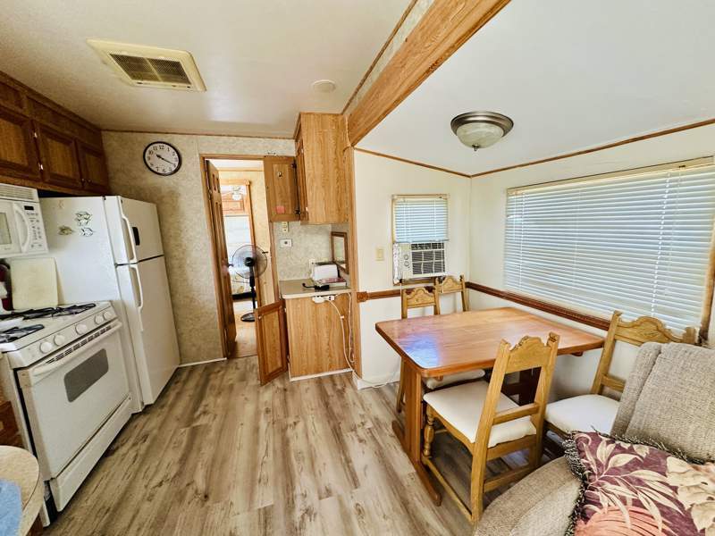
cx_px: 358
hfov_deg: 102.1
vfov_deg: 85.7
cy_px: 268
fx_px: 289
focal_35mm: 14
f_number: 2.2
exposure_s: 1/99
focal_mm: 2.22
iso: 320
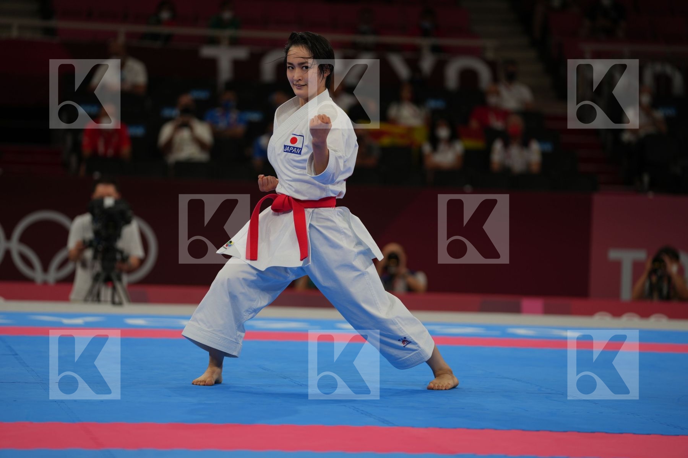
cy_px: 229
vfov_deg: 8.7
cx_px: 344
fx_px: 3019
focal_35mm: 158
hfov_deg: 13.0
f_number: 2.8
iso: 160
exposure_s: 1/500
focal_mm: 158
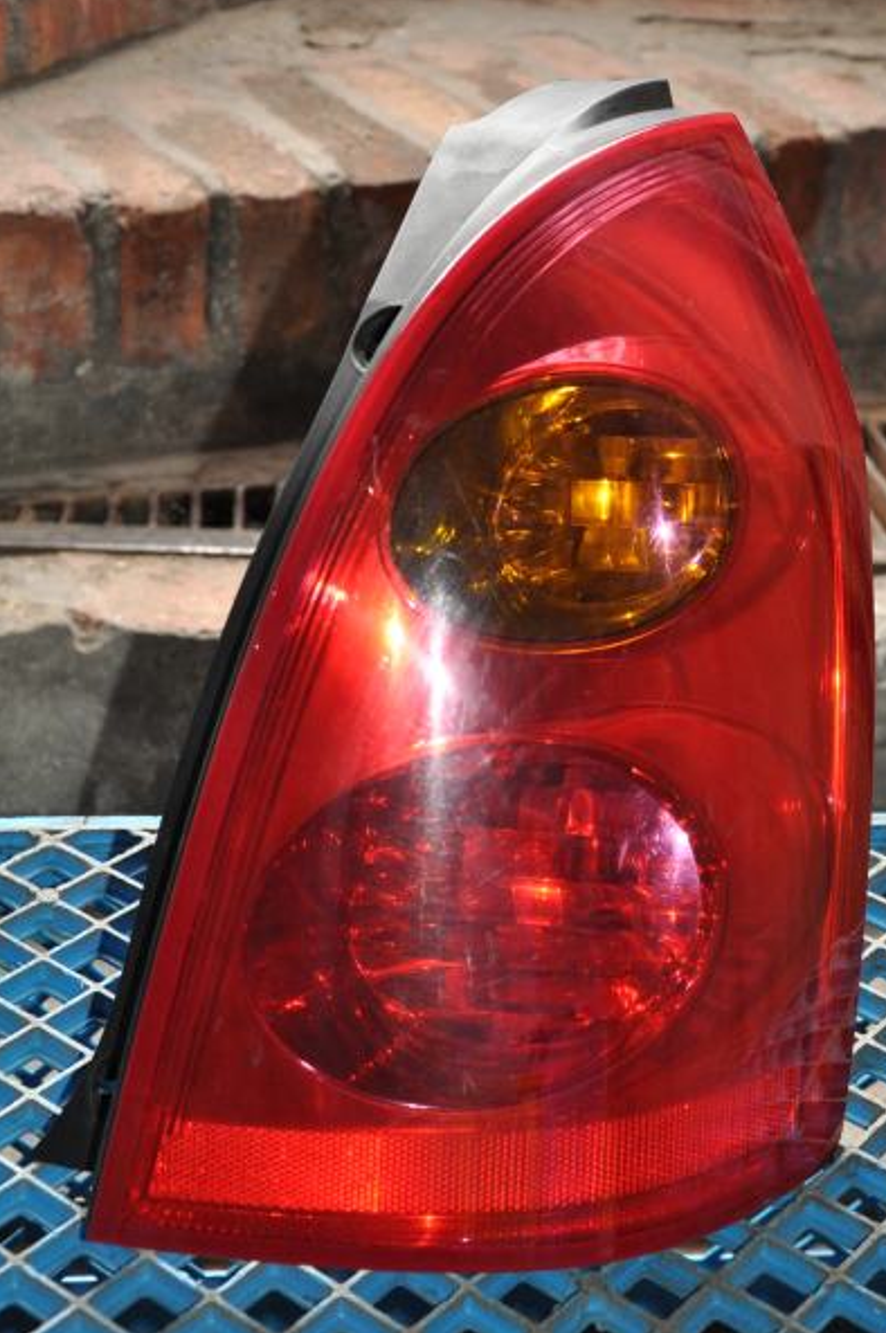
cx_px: 540
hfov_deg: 20.3
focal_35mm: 67
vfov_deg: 30.3
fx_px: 2466
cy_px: 619
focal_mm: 35
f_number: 4.5
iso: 800
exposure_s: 1/60
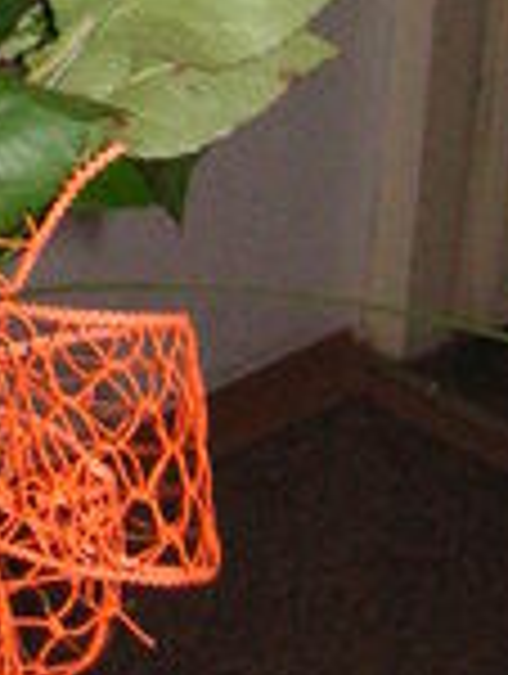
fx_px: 3844
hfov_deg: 7.3
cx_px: -521
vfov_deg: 9.6
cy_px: -446
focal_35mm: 197
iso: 160
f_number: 2.8
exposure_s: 1/45
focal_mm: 6.1
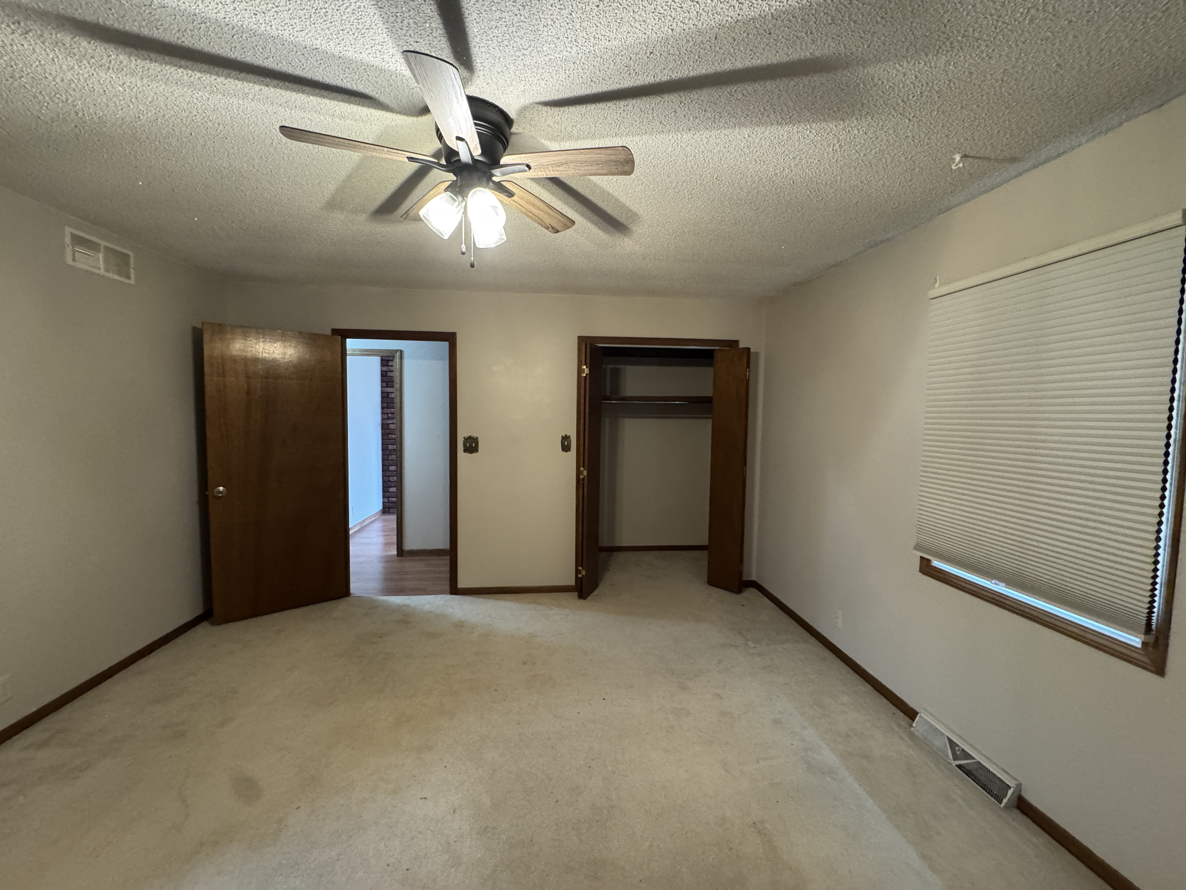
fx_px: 480
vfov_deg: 85.7
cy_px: 445
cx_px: 593
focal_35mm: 14
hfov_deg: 102.1
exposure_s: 1/60
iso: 800
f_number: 2.2
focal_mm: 2.22
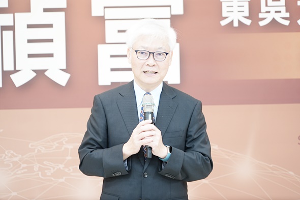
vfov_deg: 6.0
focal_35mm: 230
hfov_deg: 9.0
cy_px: 100
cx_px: 150
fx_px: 1916
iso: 800
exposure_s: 1/15
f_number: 6.3
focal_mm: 230
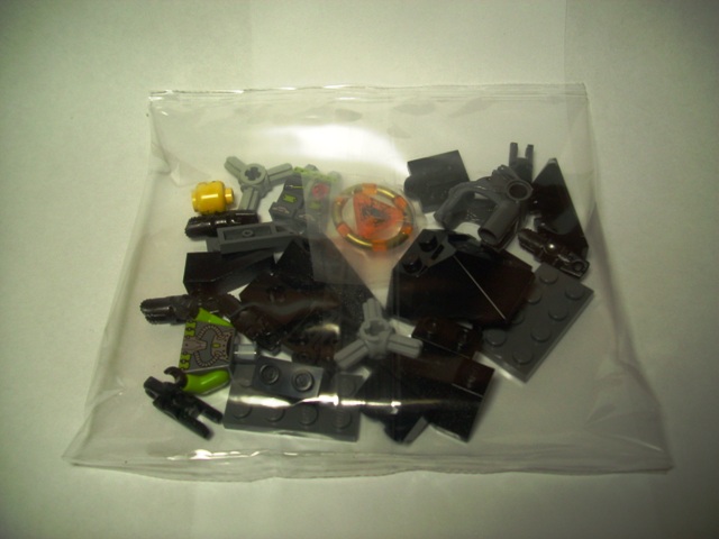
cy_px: 270
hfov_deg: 56.8
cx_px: 360
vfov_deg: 44.2
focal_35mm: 32
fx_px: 665
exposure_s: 1/80
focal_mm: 5.7
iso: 80
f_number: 2.9
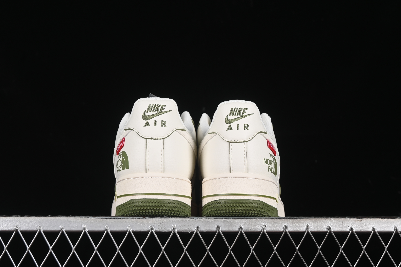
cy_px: 134
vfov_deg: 18.2
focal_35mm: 75
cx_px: 200
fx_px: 835
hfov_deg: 27.0
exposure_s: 1/80
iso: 160
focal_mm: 50
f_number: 8
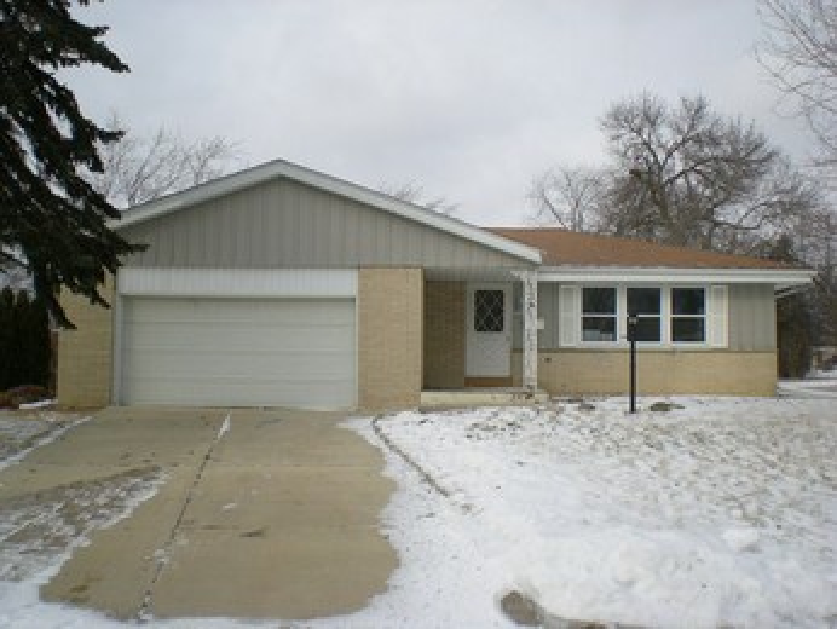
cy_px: 314
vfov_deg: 37.8
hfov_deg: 48.9
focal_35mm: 38
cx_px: 418
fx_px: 919
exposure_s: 1/468
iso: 77
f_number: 4.6
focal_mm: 6.3
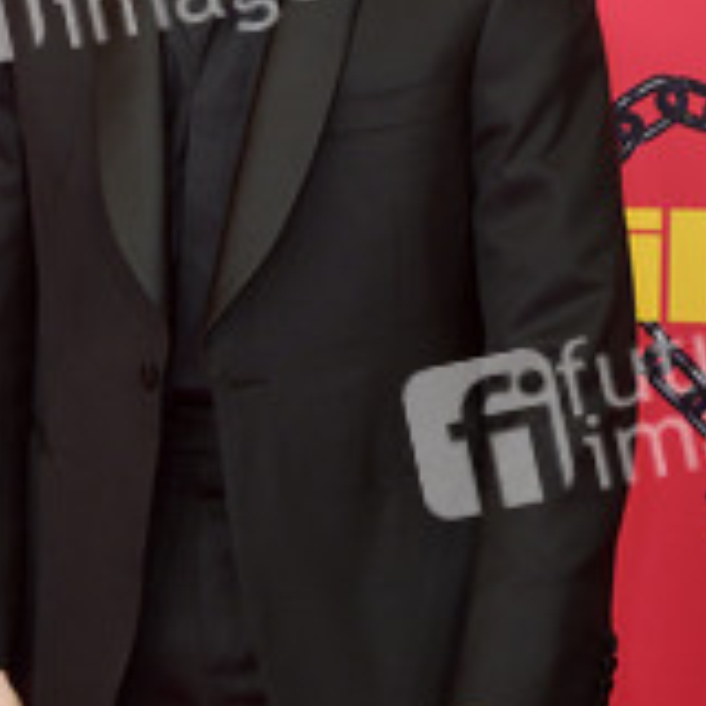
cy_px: 194
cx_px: 229
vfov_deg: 14.6
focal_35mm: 119
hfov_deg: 14.6
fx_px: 2746
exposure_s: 1/250
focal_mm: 56
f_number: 8
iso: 1000
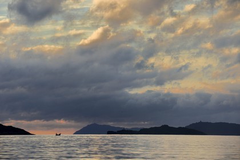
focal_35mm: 165
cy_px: 80
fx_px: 1100
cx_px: 120
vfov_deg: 8.3
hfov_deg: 12.5
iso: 400
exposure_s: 1/320
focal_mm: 165
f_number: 10
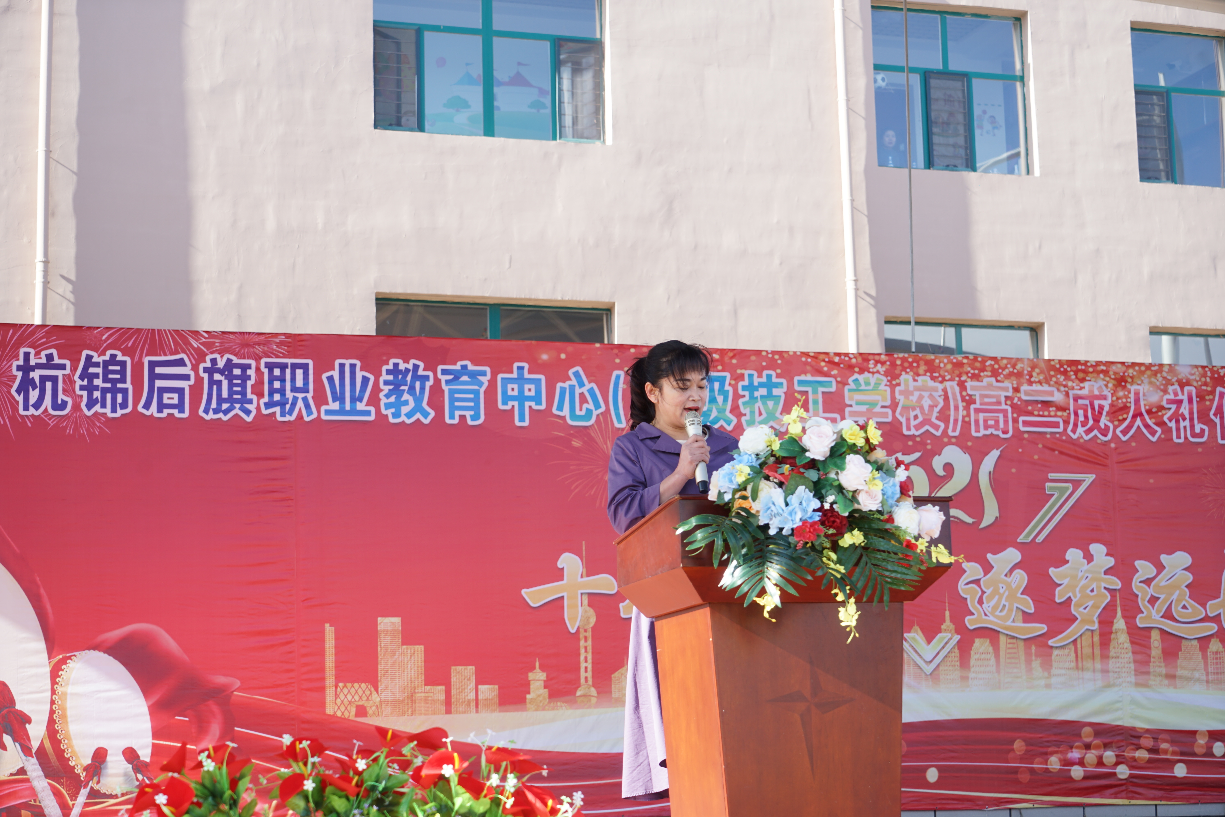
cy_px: 408
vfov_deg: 19.5
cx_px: 612
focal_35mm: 70
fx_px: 2382
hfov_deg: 28.8
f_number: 5.6
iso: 100
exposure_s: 1/100
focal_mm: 70
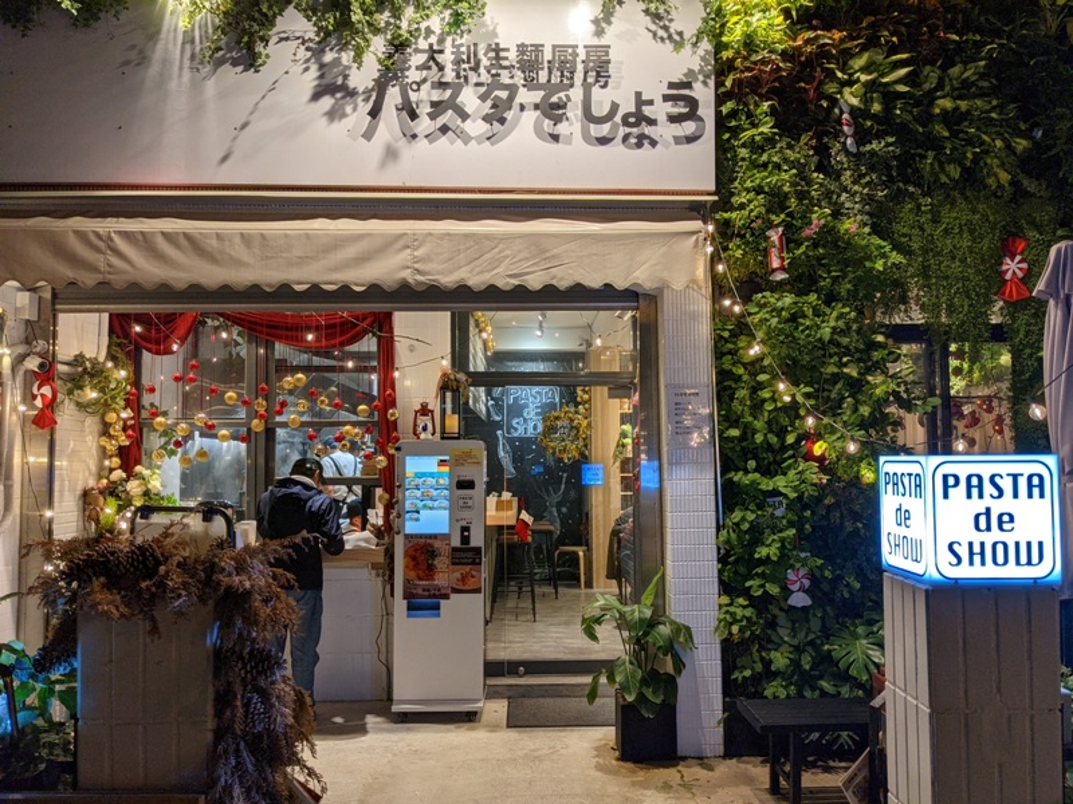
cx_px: 536
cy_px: 402
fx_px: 837
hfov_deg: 65.3
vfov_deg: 51.4
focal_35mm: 27
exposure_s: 1/60
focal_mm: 4.38
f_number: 1.73
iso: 57
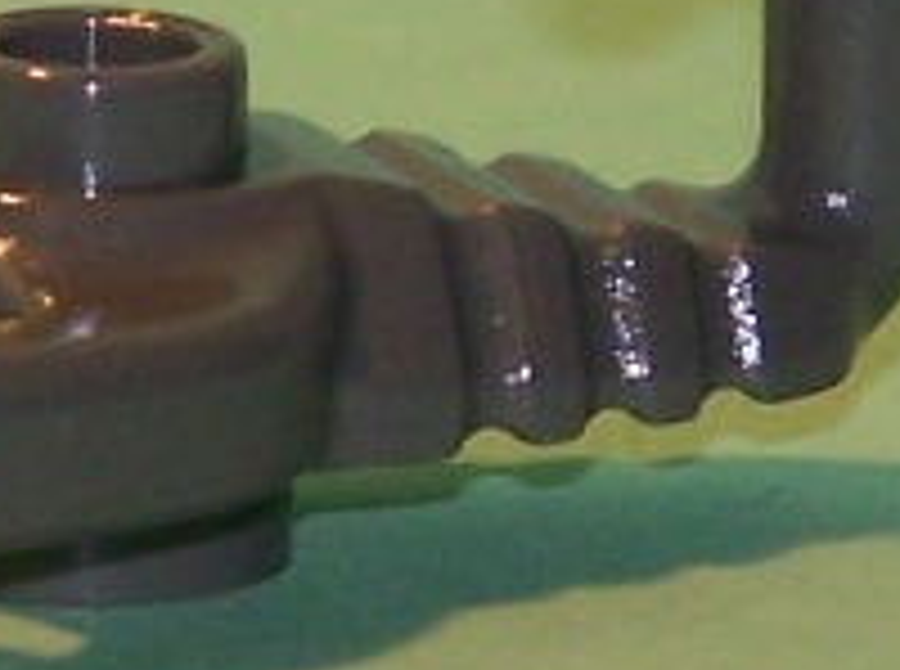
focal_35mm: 302
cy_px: 70
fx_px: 7833
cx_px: 216
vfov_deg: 4.9
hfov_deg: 6.6
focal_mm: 26.4
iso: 80
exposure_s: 1/125
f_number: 3.3
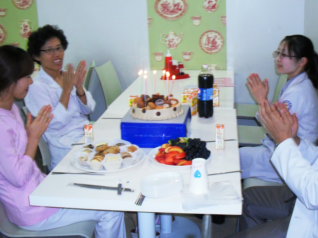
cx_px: 181
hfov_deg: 40.3
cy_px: 105
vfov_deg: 30.8
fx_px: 432
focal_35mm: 47
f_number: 2.8
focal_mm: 6.3
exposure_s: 1/45
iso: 200
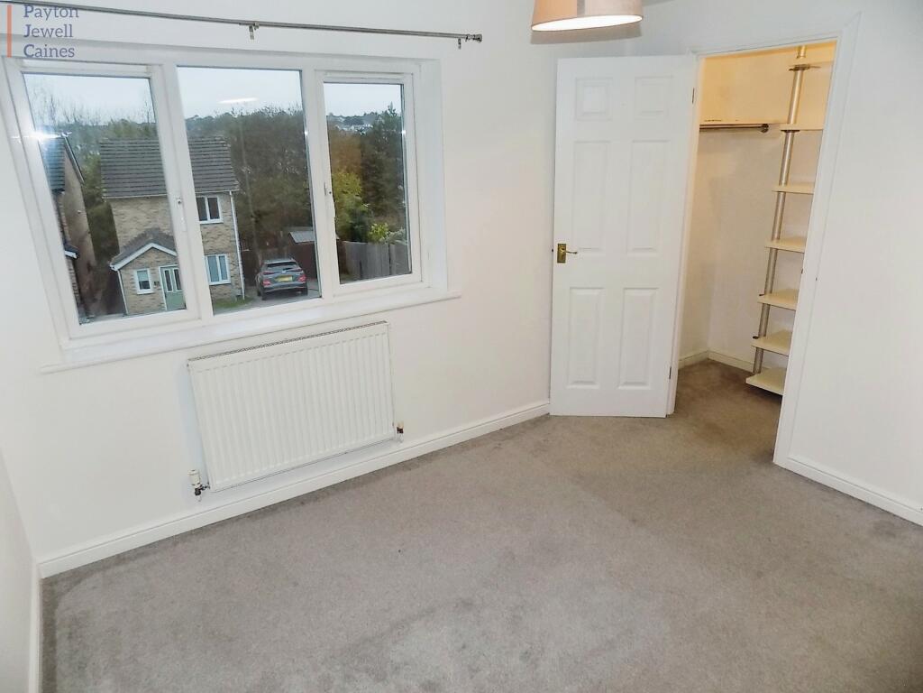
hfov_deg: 73.9
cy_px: 346
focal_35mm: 23
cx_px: 462
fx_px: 613
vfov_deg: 58.9
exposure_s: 1/30
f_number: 3.1
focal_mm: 4
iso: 200
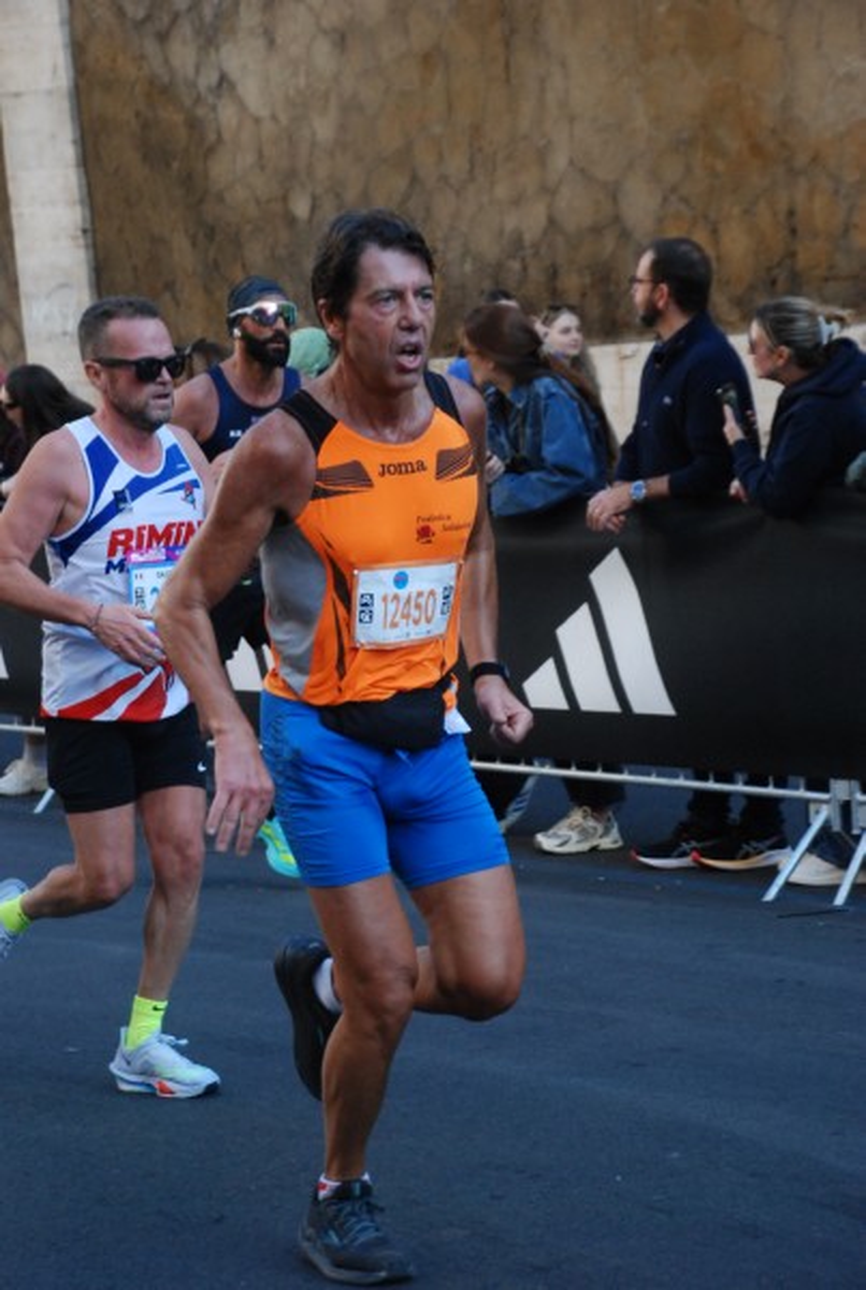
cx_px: 433
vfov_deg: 18.1
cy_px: 645
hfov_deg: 12.2
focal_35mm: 112
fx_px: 4038
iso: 1000
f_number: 5.6
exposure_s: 1/500
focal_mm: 75
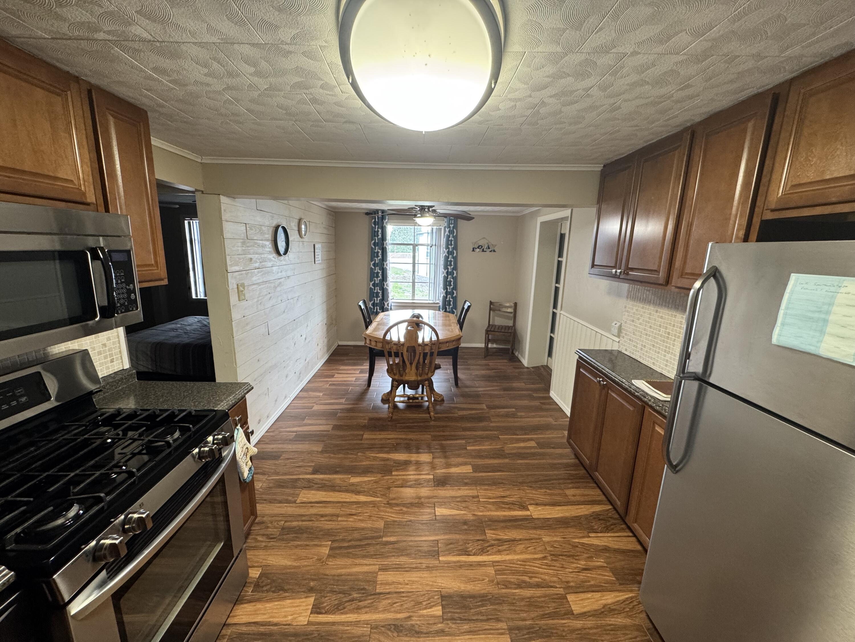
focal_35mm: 14
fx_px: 346
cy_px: 321
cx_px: 428
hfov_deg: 102.1
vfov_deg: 85.7
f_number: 2.2
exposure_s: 1/60
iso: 250
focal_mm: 2.22
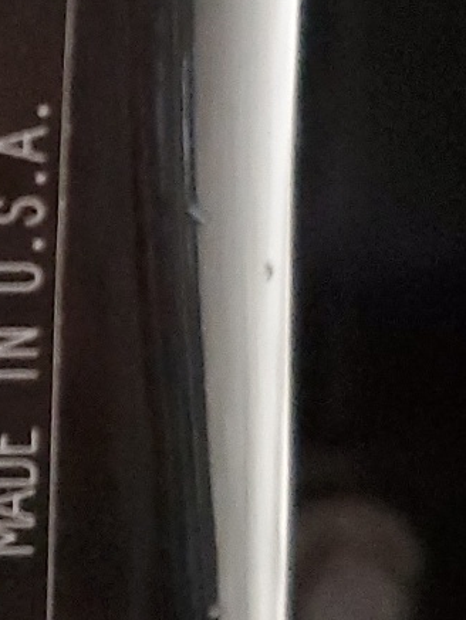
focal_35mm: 127
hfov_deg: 10.9
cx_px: -361
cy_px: 113
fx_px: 2278
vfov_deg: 15.4
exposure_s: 1/5
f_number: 1.5
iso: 977
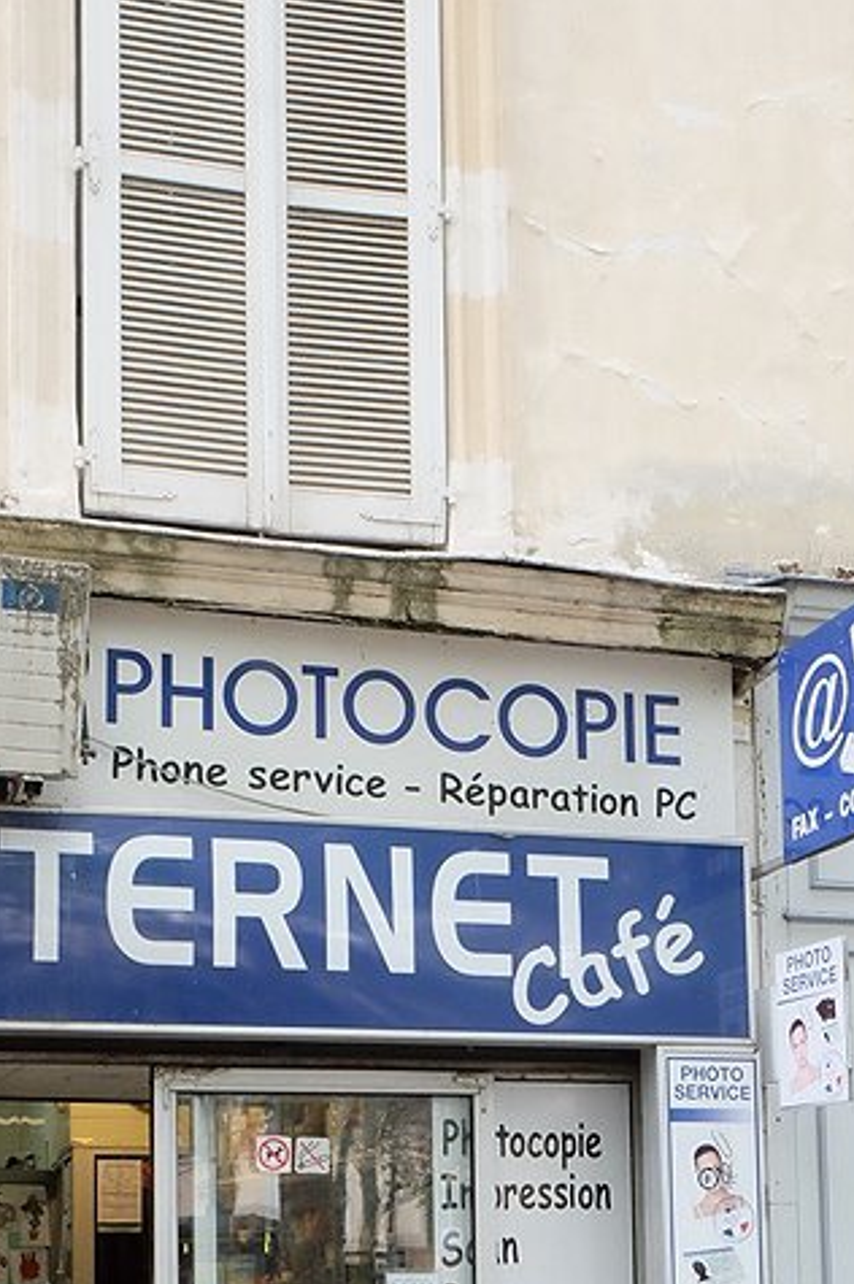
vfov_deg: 34.7
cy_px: 1097
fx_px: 1960
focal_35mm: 55
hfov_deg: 24.6
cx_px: 362
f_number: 14
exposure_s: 1/90
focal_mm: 19.6
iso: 3200
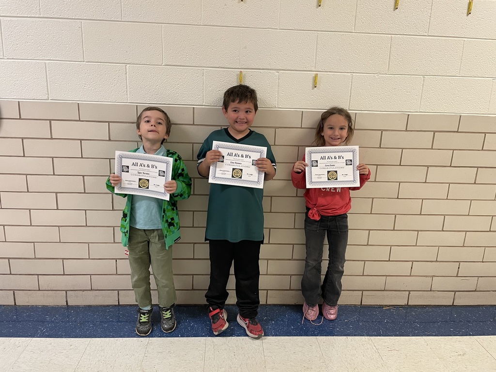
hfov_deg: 67.3
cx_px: 248
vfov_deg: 53.1
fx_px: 373
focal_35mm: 26
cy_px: 186
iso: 125
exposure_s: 1/42
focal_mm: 4.2
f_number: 1.6
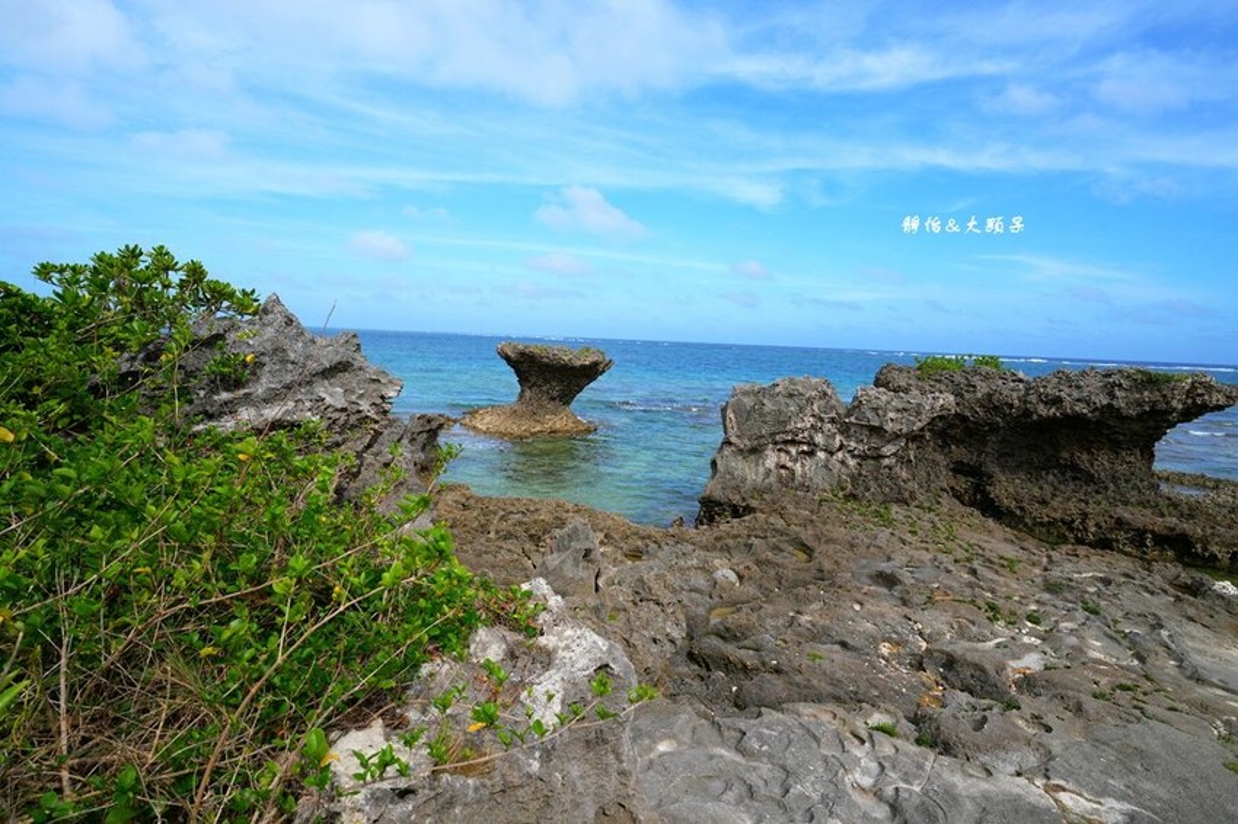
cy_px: 412
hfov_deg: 86.9
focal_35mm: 19
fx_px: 653
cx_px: 619
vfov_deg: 64.5
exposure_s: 1/500
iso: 160
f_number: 8
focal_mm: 19
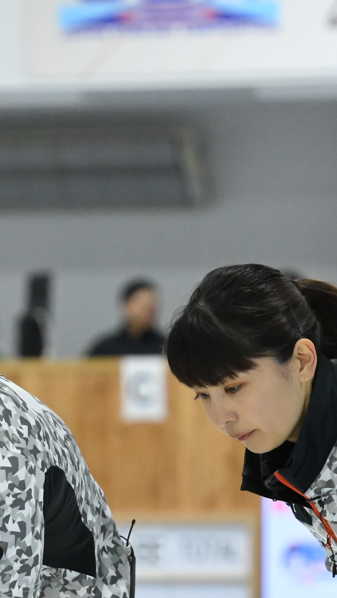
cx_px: 177
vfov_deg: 4.6
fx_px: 7400
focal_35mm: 466
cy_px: 602
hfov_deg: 2.6
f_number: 4.5
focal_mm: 145
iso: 5000
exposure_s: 1/1000
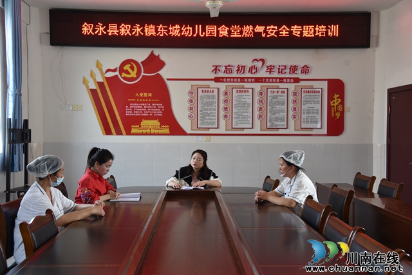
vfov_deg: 35.1
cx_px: 206
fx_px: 435
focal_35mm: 38
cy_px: 138
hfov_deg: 50.7
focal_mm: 38
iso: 400
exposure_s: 1/100
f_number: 5
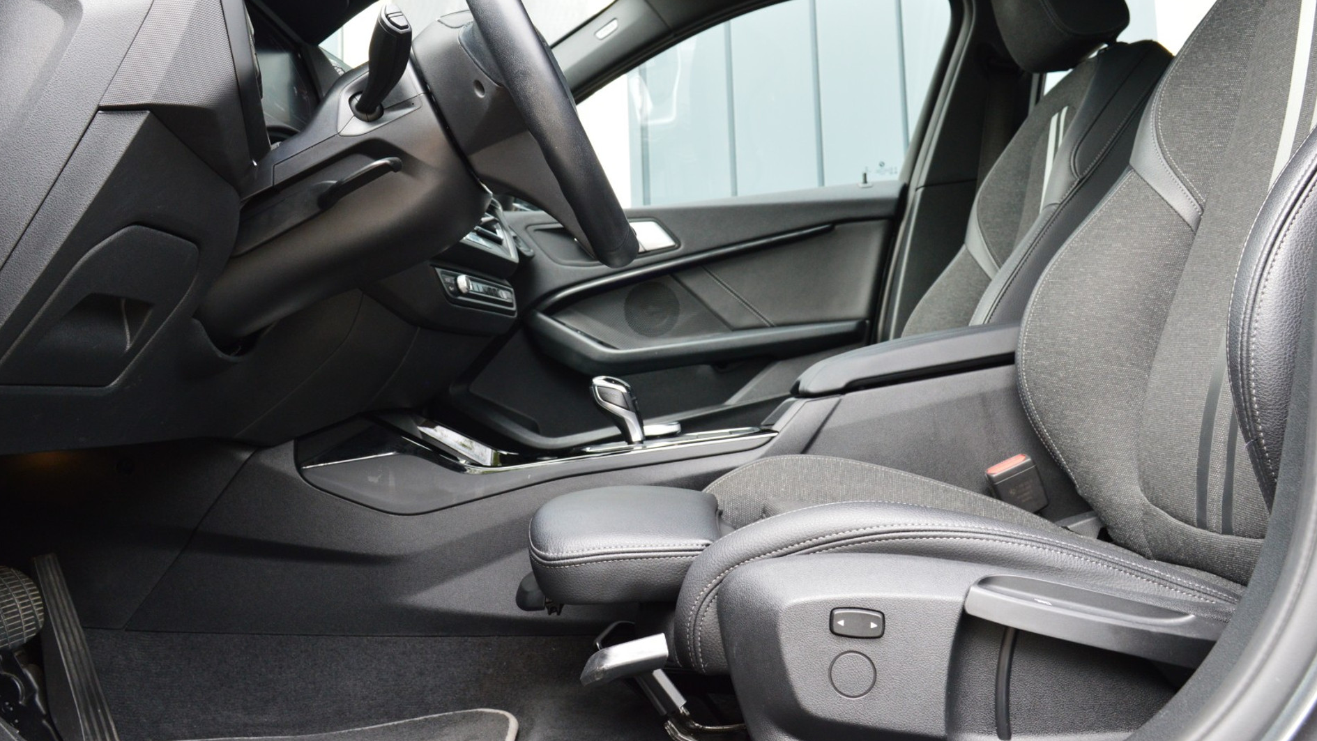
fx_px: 1171
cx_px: 651
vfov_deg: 35.0
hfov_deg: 58.7
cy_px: 314
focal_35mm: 34
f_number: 8
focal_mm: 21
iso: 800
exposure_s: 1/80
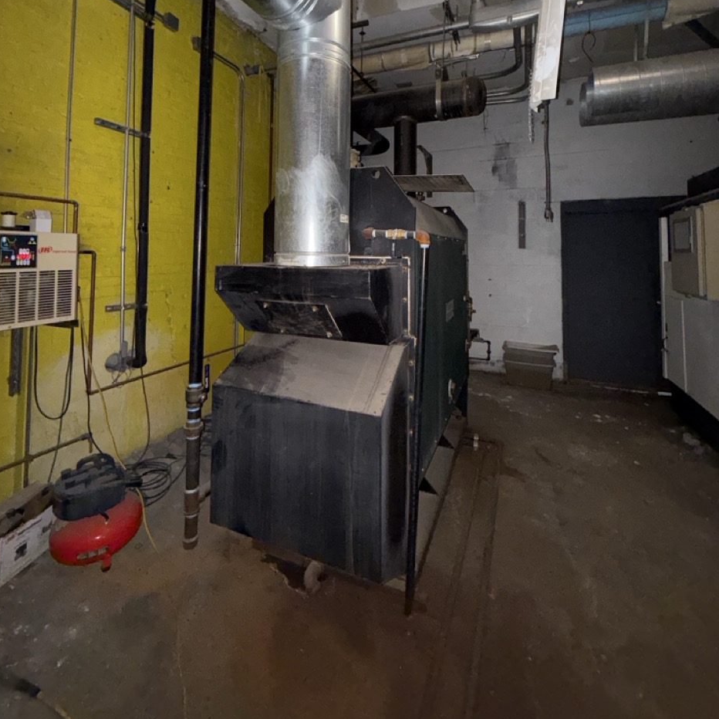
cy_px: 240
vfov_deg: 81.2
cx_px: 349
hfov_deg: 83.9
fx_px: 399
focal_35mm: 17
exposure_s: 1/16
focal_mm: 2.22
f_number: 2.2
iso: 500
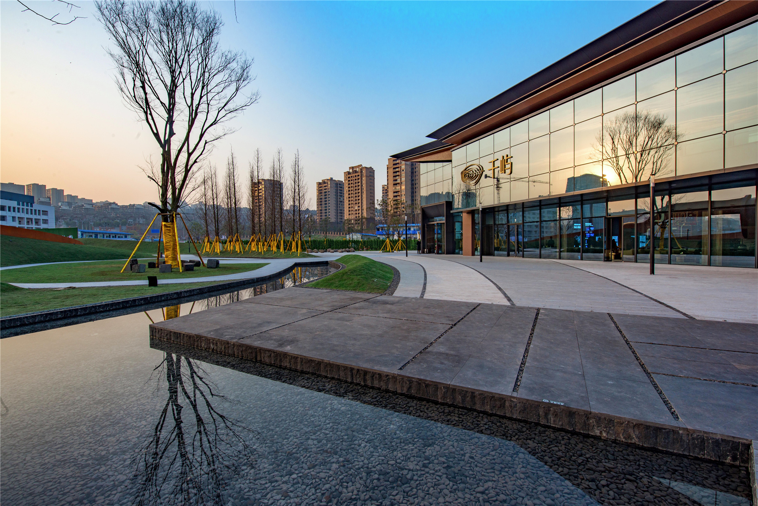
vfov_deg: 73.8
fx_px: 337
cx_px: 379
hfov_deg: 96.7
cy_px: 253
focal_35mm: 16
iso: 100
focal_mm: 16
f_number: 13
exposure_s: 1/80
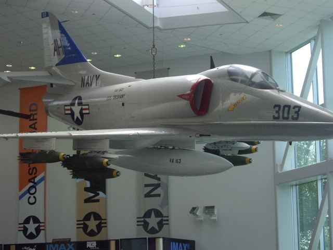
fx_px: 885
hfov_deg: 21.3
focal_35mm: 92
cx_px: 166
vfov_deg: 16.1
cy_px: 125
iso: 200
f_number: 4.8
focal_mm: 19.4
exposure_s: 1/60
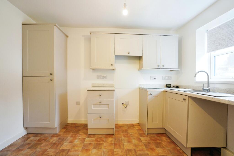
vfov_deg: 73.8
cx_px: 117
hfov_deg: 96.7
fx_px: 104
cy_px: 78
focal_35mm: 16
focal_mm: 16
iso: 1250
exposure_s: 1/10
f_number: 9
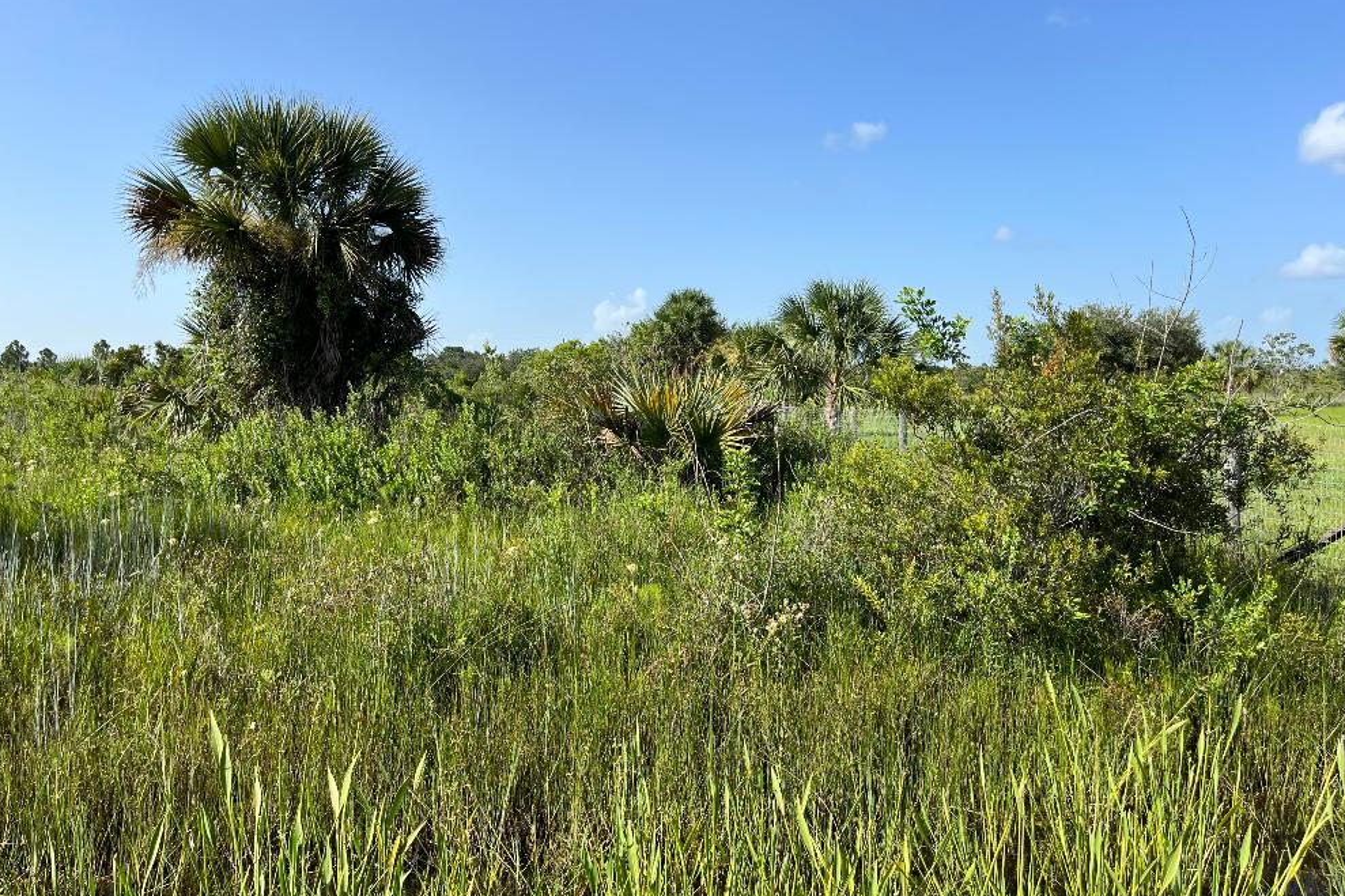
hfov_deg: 65.5
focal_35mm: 28
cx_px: 664
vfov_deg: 46.3
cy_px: 405
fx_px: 1046
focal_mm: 5.1
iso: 50
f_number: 1.6
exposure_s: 1/2571
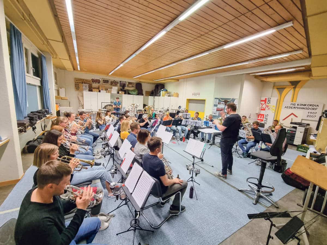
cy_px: 122
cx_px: 164
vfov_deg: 89.9
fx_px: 123
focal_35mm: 13
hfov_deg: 106.2
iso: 400
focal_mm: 2.2
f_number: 2.2
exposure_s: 1/33
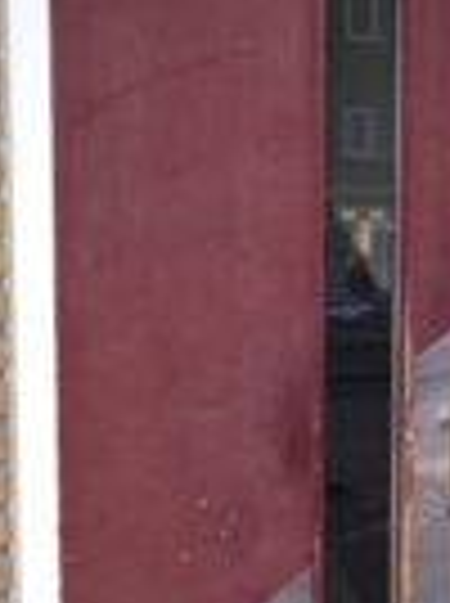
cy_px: 423
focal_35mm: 86
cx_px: 405
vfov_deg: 22.7
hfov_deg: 16.9
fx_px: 1495
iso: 2172
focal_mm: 5.56
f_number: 1.8
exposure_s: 1/50
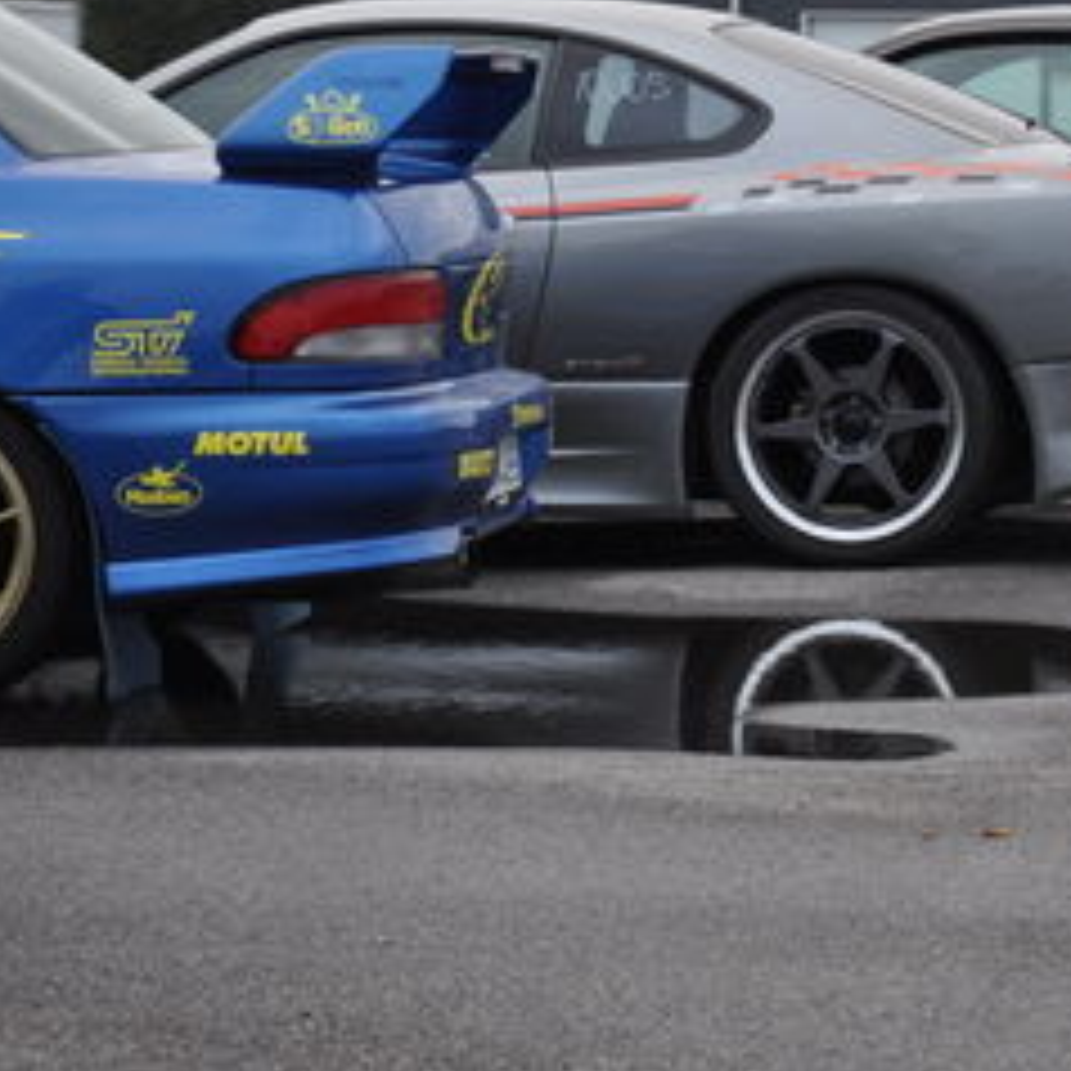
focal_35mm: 178
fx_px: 6231
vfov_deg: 9.8
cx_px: 1210
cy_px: 200
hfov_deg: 9.7
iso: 560
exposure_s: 1/60
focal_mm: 52
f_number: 5
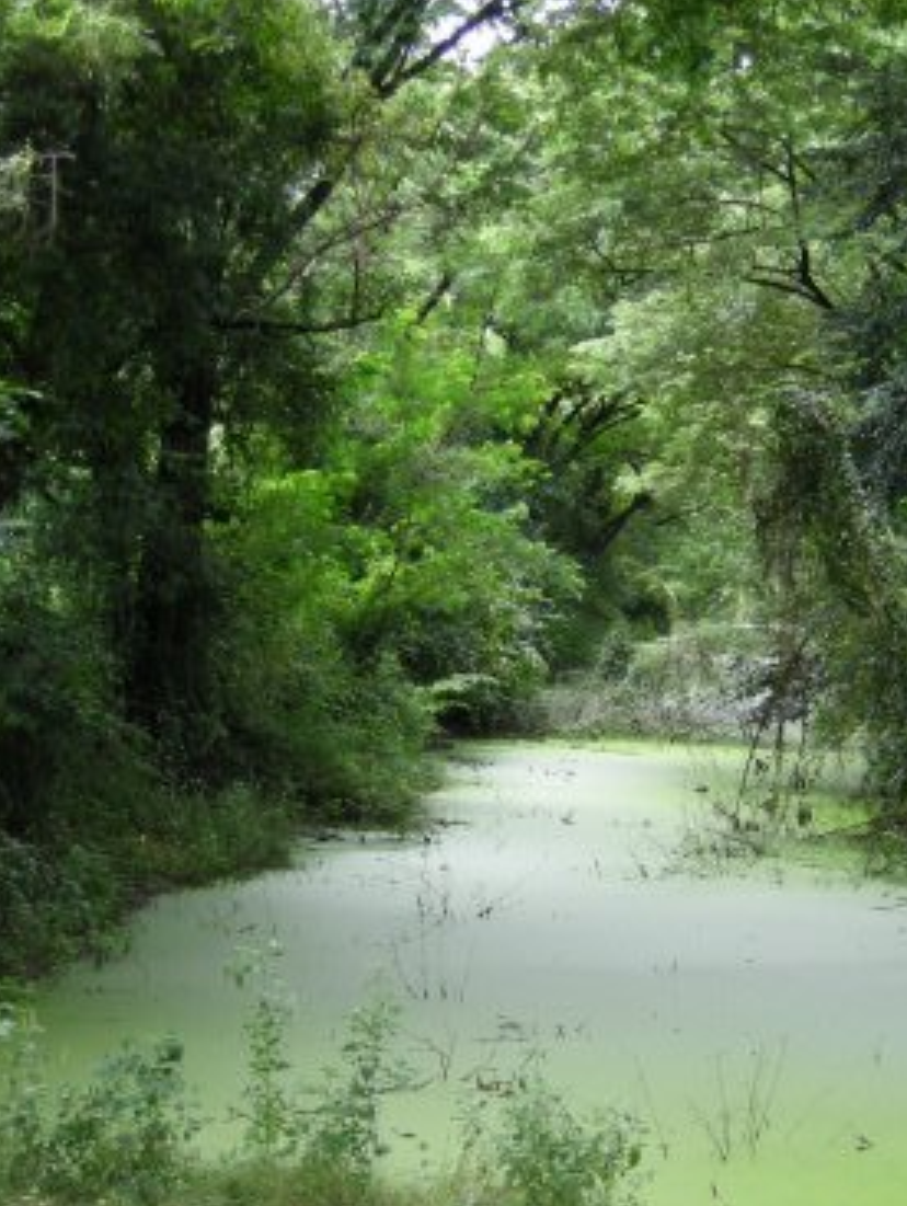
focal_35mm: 108
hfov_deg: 13.7
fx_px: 3766
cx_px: 552
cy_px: 713
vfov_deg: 18.2
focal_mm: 12.9
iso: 64
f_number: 3.5
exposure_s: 1/30
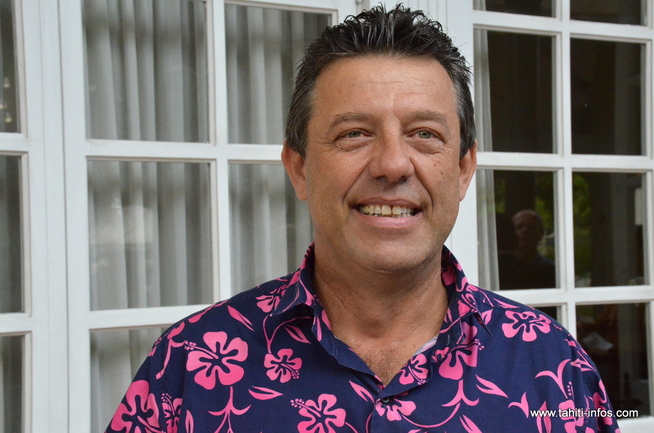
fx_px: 1359
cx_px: 327
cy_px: 216
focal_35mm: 75
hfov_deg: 27.1
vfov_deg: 18.1
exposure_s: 1/800
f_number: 14
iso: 5000
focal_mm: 50
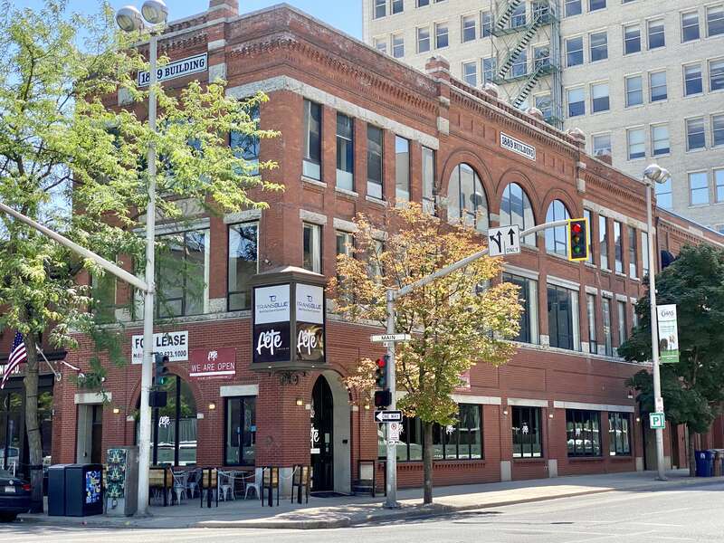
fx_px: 1088
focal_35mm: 52
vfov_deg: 28.0
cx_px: 362
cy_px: 272
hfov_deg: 36.8
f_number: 2
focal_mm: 6
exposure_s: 1/888
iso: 20
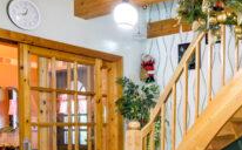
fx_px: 311
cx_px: 240
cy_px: 127
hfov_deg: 38.1
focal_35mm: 47
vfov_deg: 26.5
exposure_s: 1/2
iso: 200
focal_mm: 19.5
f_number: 9
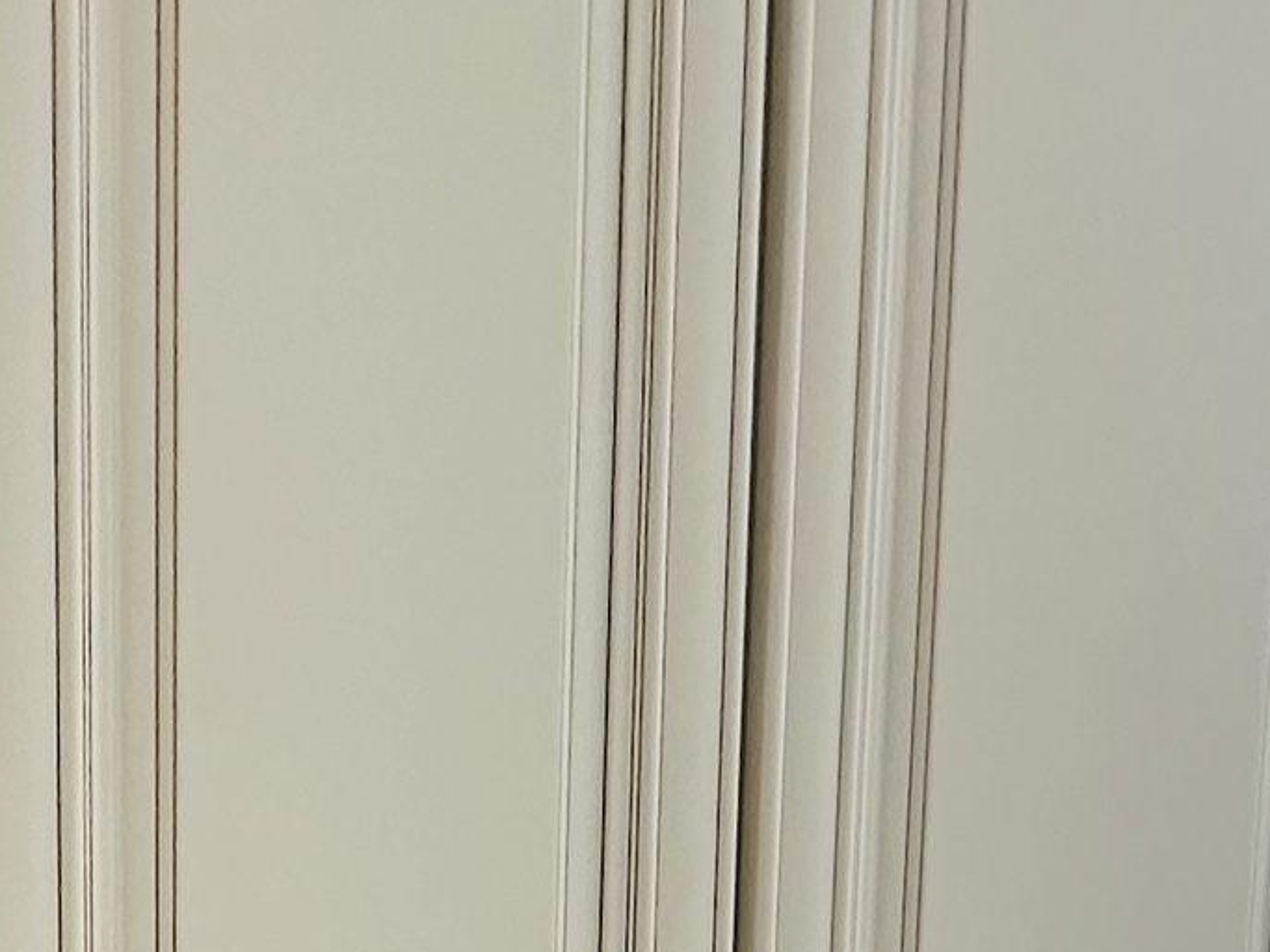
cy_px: 2047
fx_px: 2311
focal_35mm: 63
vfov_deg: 16.2
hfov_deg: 30.4
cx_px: 400
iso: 160
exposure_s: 1/120
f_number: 2.2
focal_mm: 2.22
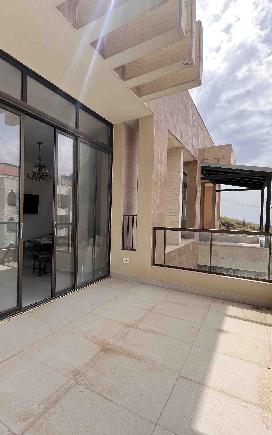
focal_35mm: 19
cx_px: 54
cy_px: 223
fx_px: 225
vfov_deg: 88.0
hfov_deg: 57.6
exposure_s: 1/645
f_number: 1.8
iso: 32
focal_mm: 1.57
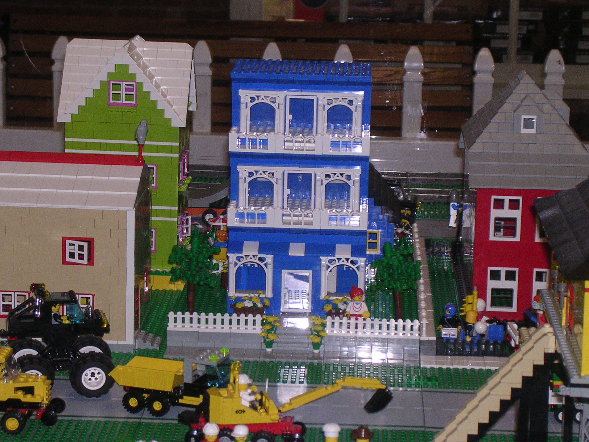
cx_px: 294
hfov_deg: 17.1
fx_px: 1957
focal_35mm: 115
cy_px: 221
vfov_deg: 12.9
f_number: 4.9
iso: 327
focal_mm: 17.4
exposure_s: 1/60.1
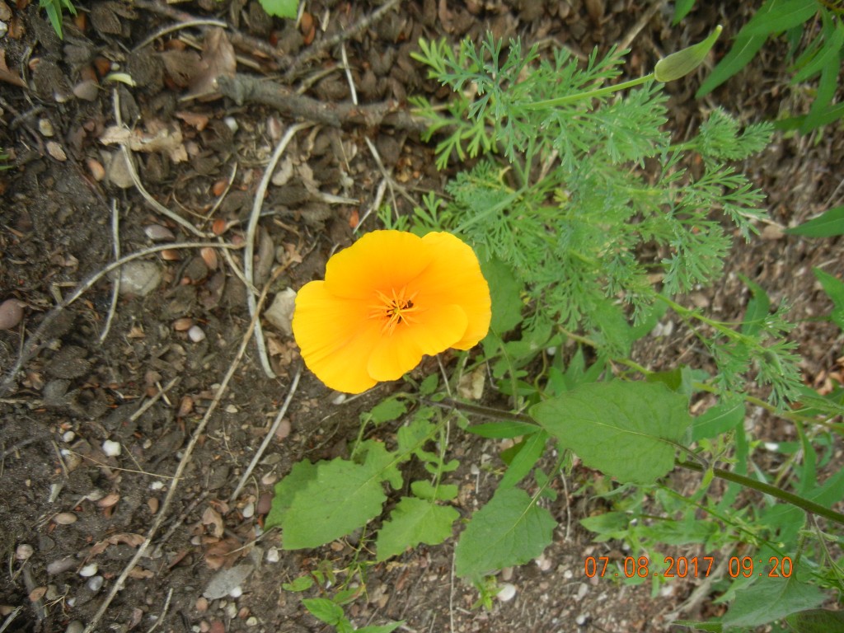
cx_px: 422
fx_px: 731
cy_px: 316
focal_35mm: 30
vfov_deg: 46.8
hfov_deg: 60.0
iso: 283
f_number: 3.5
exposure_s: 1/250
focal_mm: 5.4
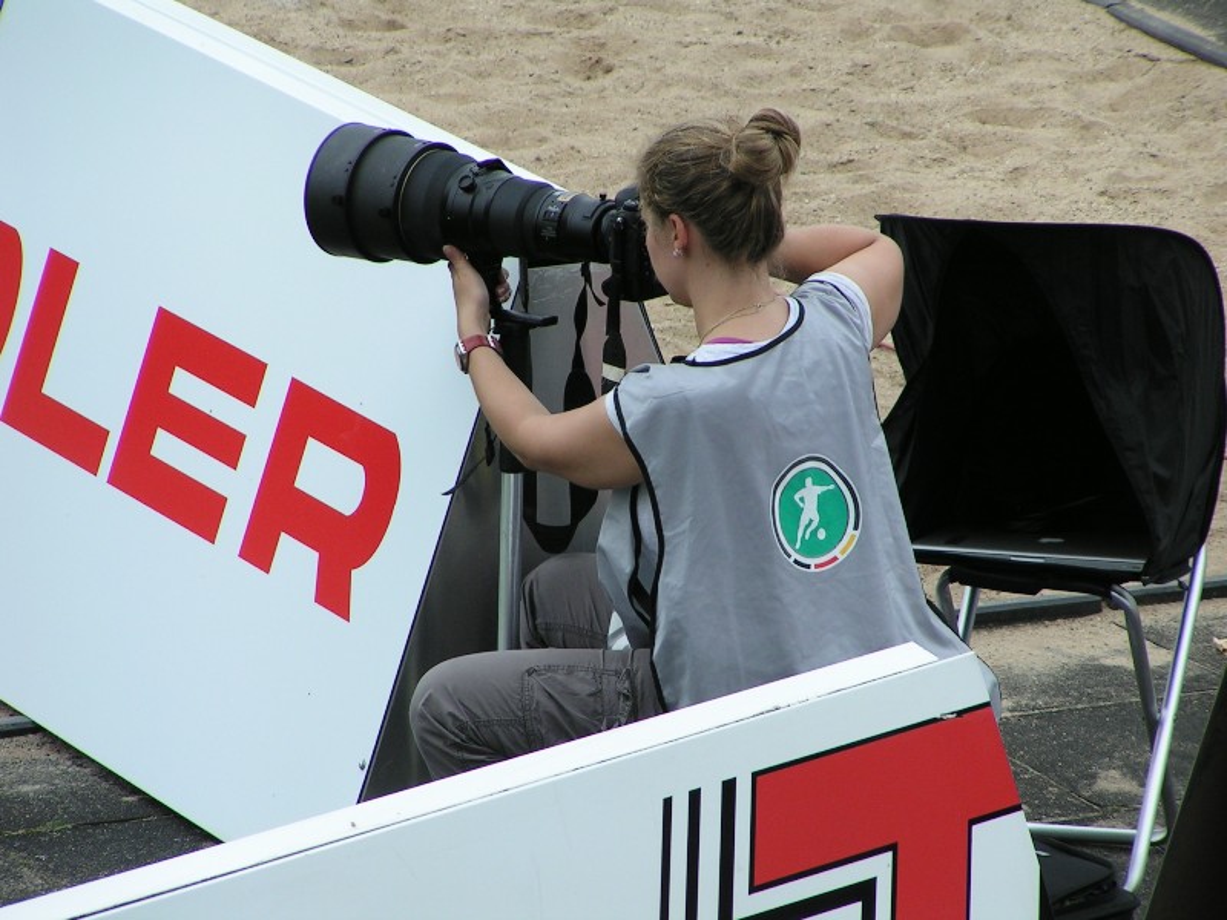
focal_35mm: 340
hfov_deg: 5.8
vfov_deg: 4.4
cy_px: 460
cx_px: 614
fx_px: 12052
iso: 50
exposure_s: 1/500
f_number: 4.5
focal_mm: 52
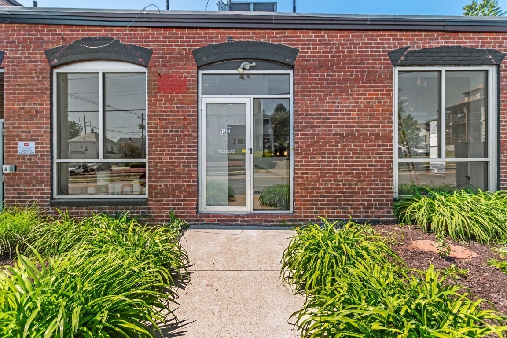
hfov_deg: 100.4
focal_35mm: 15
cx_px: 254
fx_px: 211
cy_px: 169
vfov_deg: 77.3
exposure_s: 1/4000
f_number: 4.5
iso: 500
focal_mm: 10
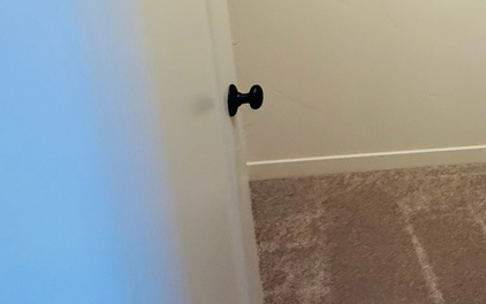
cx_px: 509
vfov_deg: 30.6
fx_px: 477
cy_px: -51
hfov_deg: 44.1
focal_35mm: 36
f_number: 2.2
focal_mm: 2.22
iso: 320
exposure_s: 1/120
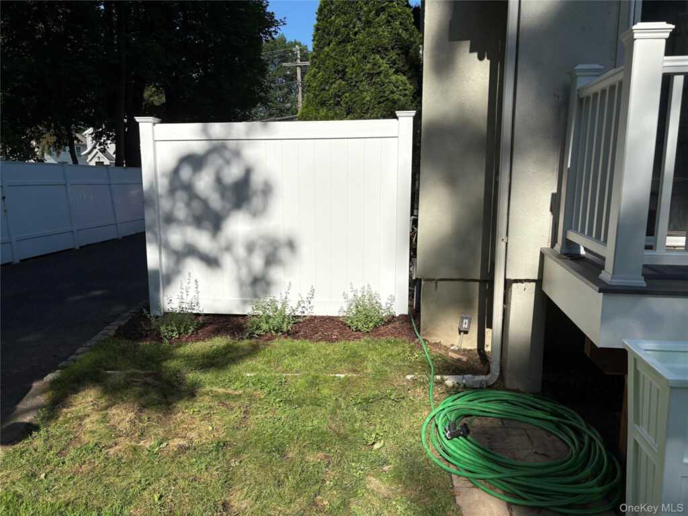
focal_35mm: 26
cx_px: 344
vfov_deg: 53.1
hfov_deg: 67.3
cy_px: 258
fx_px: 517
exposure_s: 1/6329
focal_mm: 5.96
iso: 50
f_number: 1.6
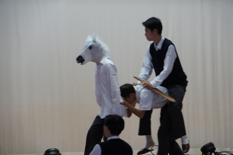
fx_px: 1135
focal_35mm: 176
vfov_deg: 7.8
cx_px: 116
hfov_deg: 11.7
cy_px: 78
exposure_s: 1/60
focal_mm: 117
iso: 1600
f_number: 5.6
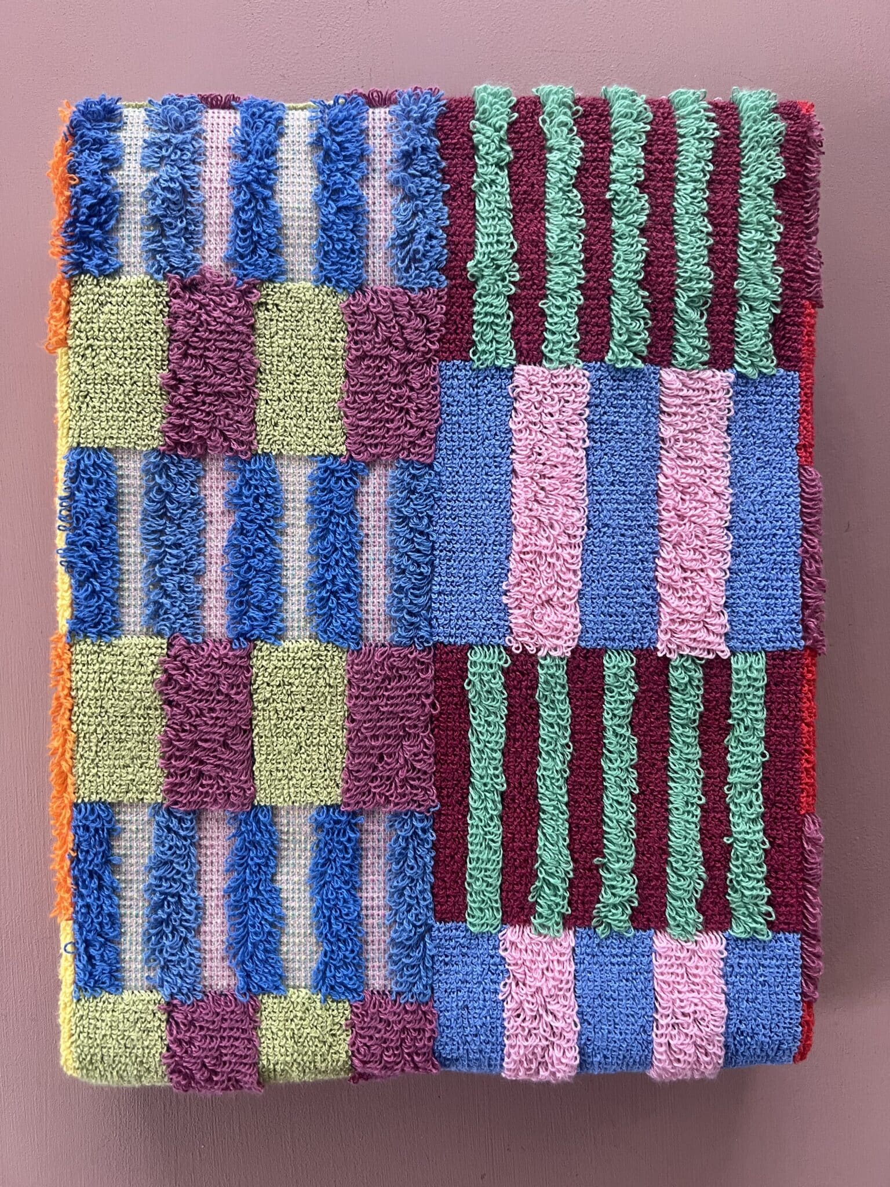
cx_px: 445
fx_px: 891
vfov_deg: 67.3
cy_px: 594
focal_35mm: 26
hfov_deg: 53.1
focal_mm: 5.7
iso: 125
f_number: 1.5
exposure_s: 1/66
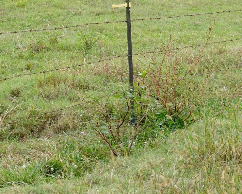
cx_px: 127
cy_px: -24
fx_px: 774
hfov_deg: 17.8
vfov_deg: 13.9
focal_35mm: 108
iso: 400
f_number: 11
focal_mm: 37
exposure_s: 1/100
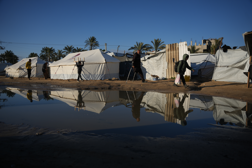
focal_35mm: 24
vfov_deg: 53.1
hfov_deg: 73.7
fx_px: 168
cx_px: 126
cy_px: 84
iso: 100
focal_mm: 24
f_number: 2.8
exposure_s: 1/4000
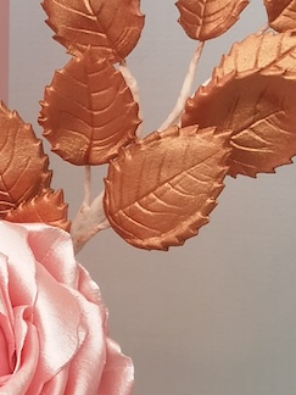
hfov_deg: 11.5
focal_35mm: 125
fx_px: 1425
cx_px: -114
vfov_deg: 15.8
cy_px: 233
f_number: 1.8
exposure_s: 1/134
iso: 50
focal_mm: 5.58
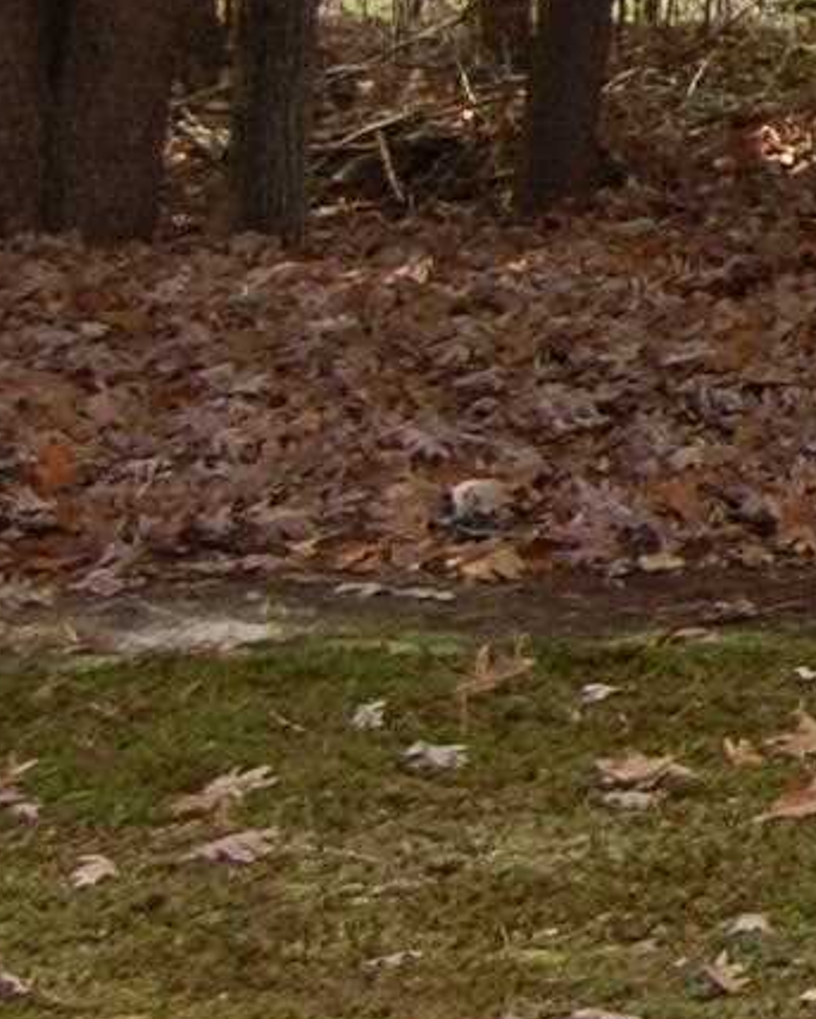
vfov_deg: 8.4
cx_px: 3426
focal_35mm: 227
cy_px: -183
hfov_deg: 5.7
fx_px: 6854
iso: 320
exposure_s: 1/125
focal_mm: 23
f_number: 5.6
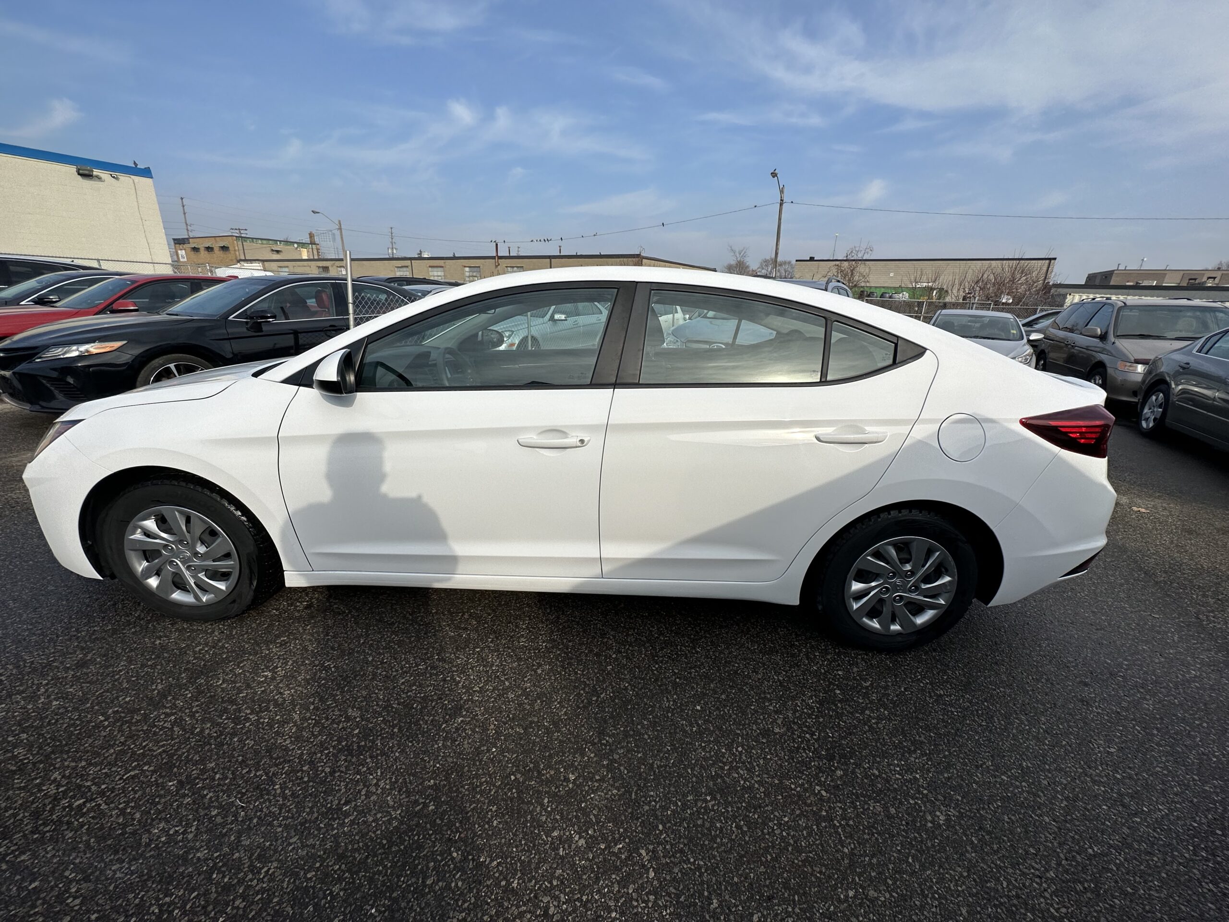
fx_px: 497
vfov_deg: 85.7
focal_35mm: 14
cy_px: 461
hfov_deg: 102.1
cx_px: 614
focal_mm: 2.22
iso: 50
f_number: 2.2
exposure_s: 1/2398
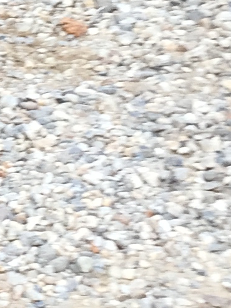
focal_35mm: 193
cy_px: 13
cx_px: -504
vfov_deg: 10.2
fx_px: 1716
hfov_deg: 6.8
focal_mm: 4.15
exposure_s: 1/114
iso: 32
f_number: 2.2
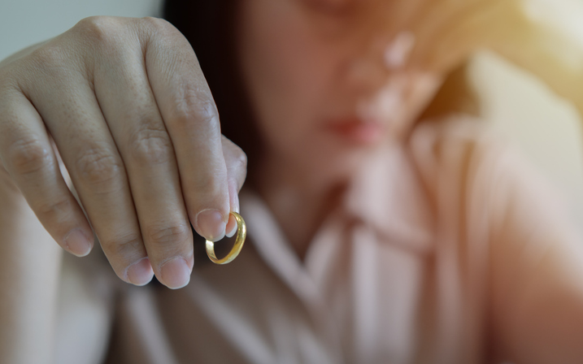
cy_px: 185
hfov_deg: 29.6
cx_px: 289
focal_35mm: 70
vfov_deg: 18.7
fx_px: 1104
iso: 125
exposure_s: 1/80
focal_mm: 45
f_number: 2.5
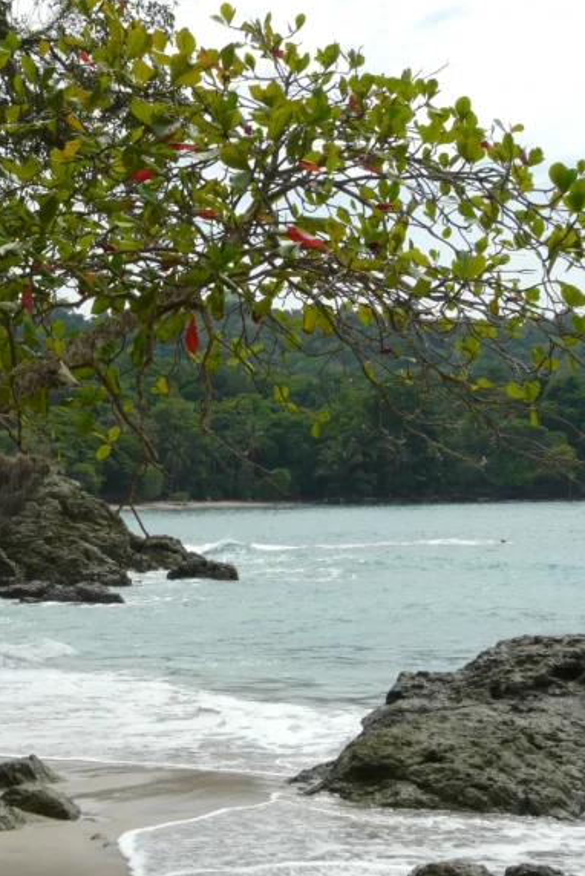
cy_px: 436
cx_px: 119
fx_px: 1461
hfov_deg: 22.4
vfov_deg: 33.4
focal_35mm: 60
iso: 100
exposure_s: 1/500
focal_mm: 7
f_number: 5.6
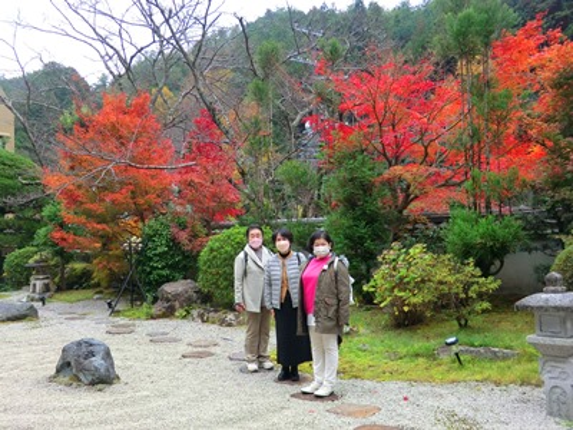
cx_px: 286
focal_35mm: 34
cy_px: 215
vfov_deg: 41.8
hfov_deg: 54.0
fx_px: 563
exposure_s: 1/40
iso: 100
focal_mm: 6.1
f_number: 3.6
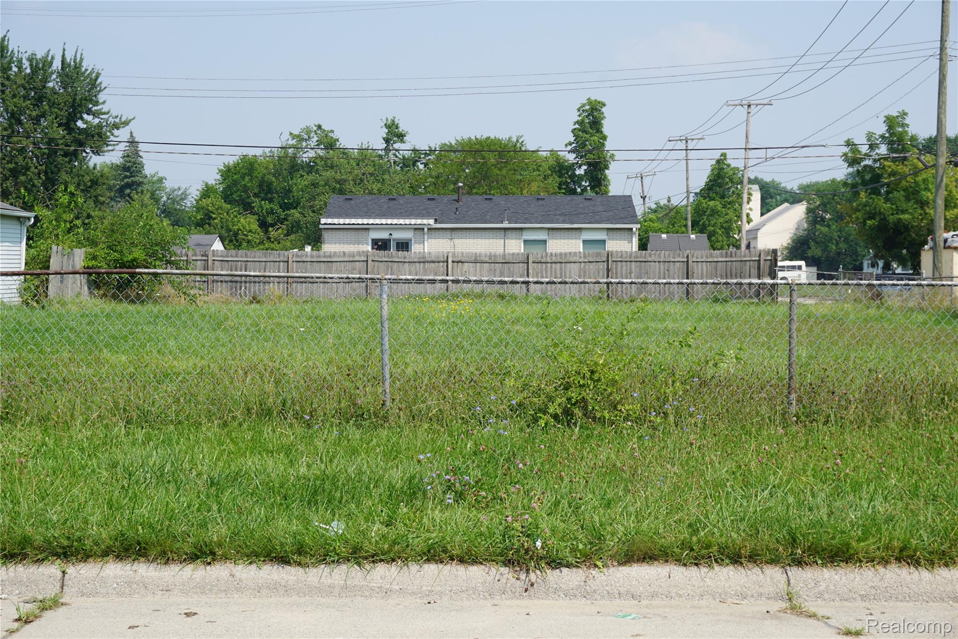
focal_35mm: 57
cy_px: 320
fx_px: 1517
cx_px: 479
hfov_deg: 35.1
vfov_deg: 23.8
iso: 100
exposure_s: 1/125
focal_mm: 38
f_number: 11
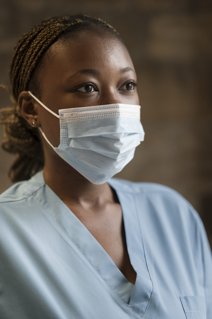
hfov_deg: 18.2
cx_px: 106
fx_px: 662
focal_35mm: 75
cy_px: 160
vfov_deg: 27.0
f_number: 2.2
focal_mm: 75
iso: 640
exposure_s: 1/200
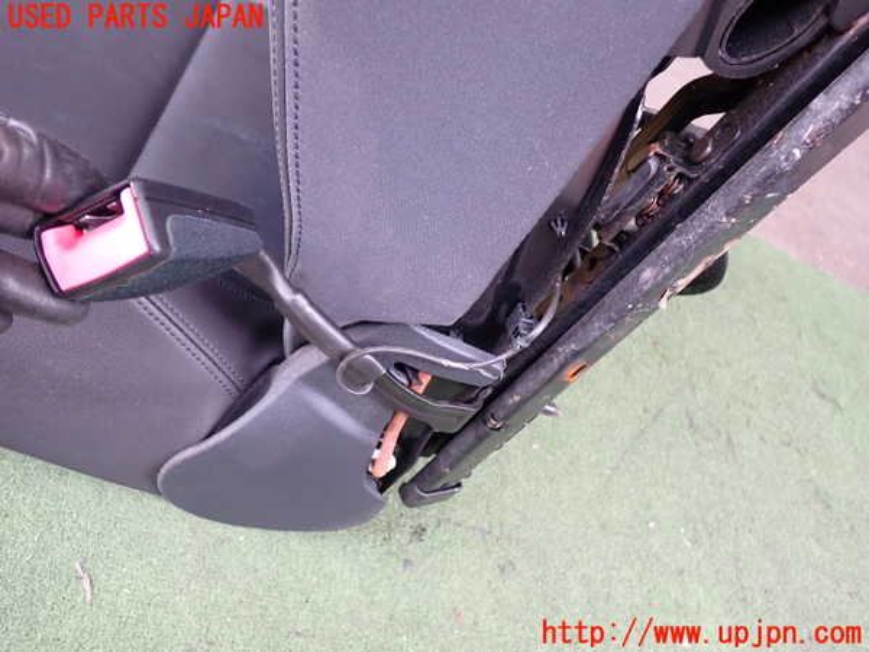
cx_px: 434
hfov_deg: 60.0
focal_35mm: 30
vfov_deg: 46.8
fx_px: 753
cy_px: 326
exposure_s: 1/40
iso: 200
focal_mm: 5.4
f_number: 2.3
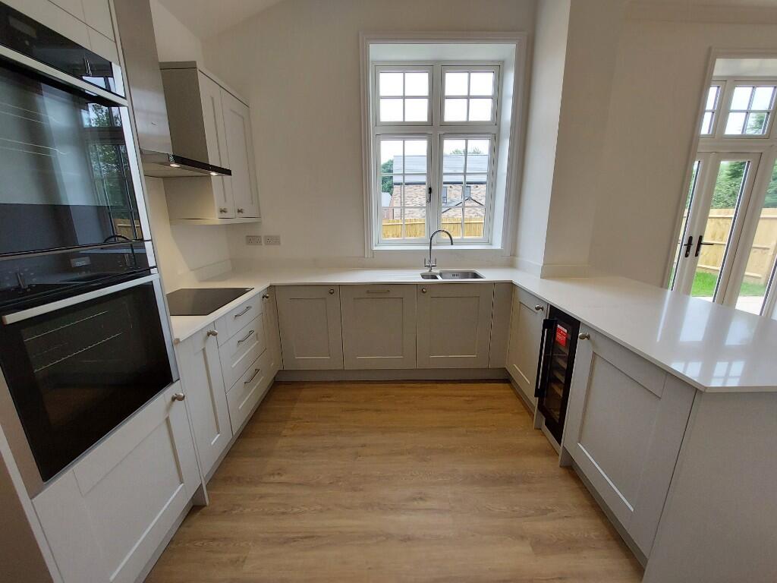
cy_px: 292
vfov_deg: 89.9
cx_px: 388
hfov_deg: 106.2
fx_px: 292
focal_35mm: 13
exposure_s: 1/60
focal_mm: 1.74
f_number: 2.2
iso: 64
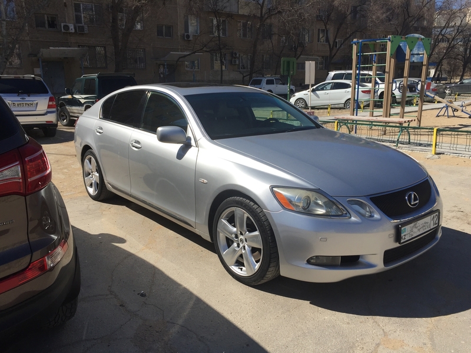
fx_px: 395
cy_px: 176
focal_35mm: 29
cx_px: 236
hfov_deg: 61.7
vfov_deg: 48.2
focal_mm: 4.15
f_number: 2.2
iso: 32
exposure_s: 1/2639
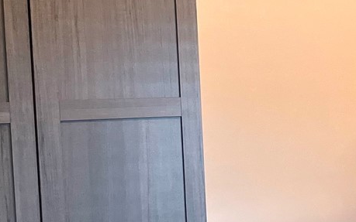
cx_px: 580
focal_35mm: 96
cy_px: 124
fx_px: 932
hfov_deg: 18.4
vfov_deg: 13.6
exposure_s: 1/60
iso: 320
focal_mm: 5.1
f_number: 1.6
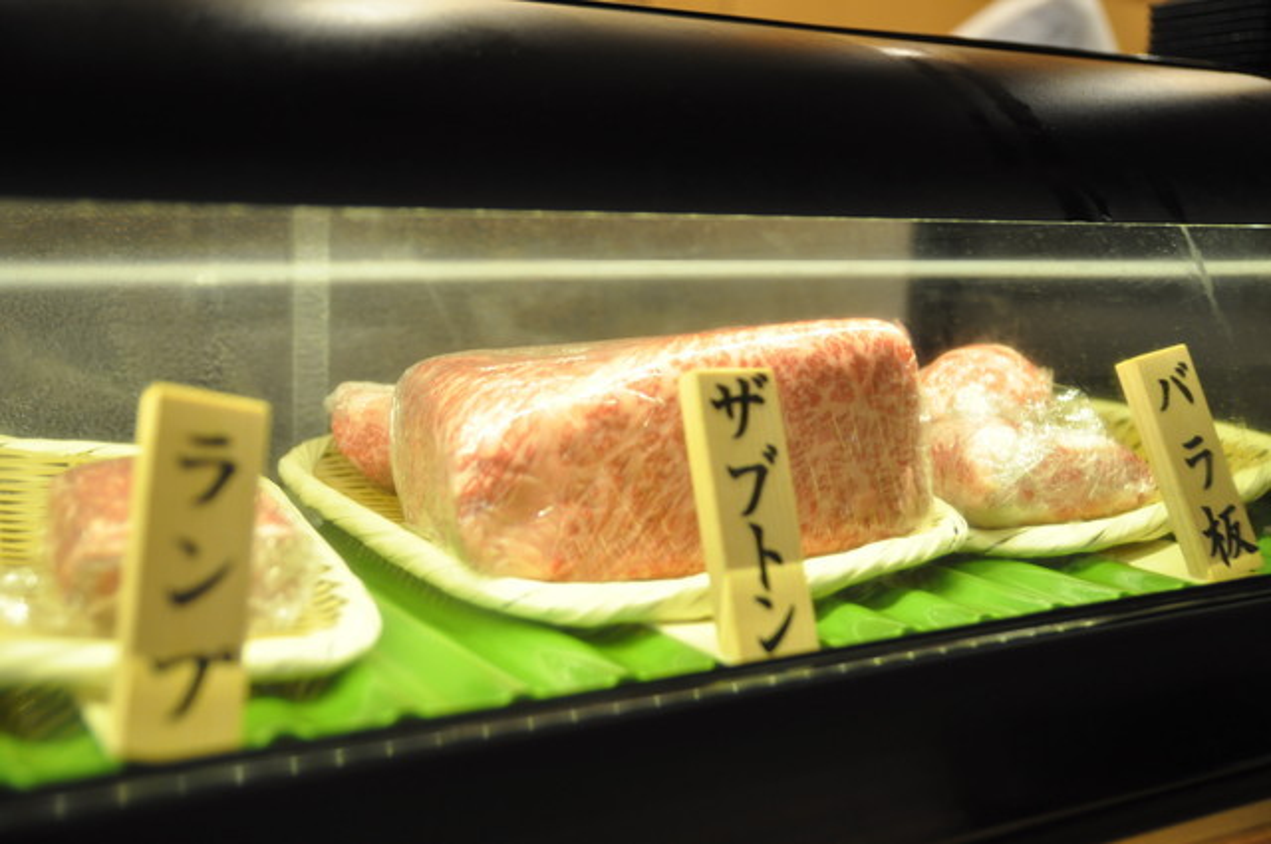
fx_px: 1534
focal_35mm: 44
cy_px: 422
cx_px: 636
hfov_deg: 45.0
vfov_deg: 30.8
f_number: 3.5
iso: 800
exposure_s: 1/50
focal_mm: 29
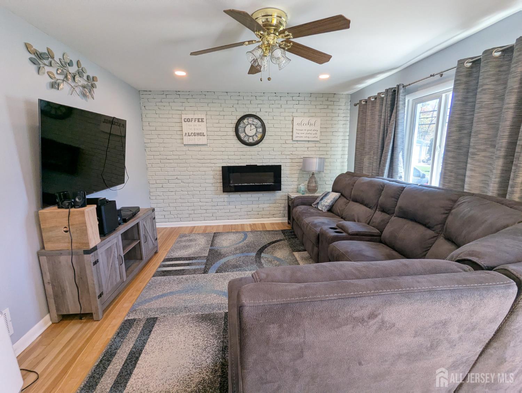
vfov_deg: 78.2
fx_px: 242
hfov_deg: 94.4
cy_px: 196
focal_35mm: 16
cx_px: 261
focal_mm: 2.35
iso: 81
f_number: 2.2
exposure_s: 1/120
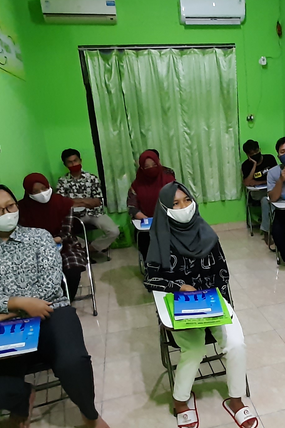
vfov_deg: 58.5
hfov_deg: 39.3
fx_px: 380
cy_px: 242
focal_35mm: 32
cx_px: 234
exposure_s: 1/25
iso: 500
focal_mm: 1.42
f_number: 2.2
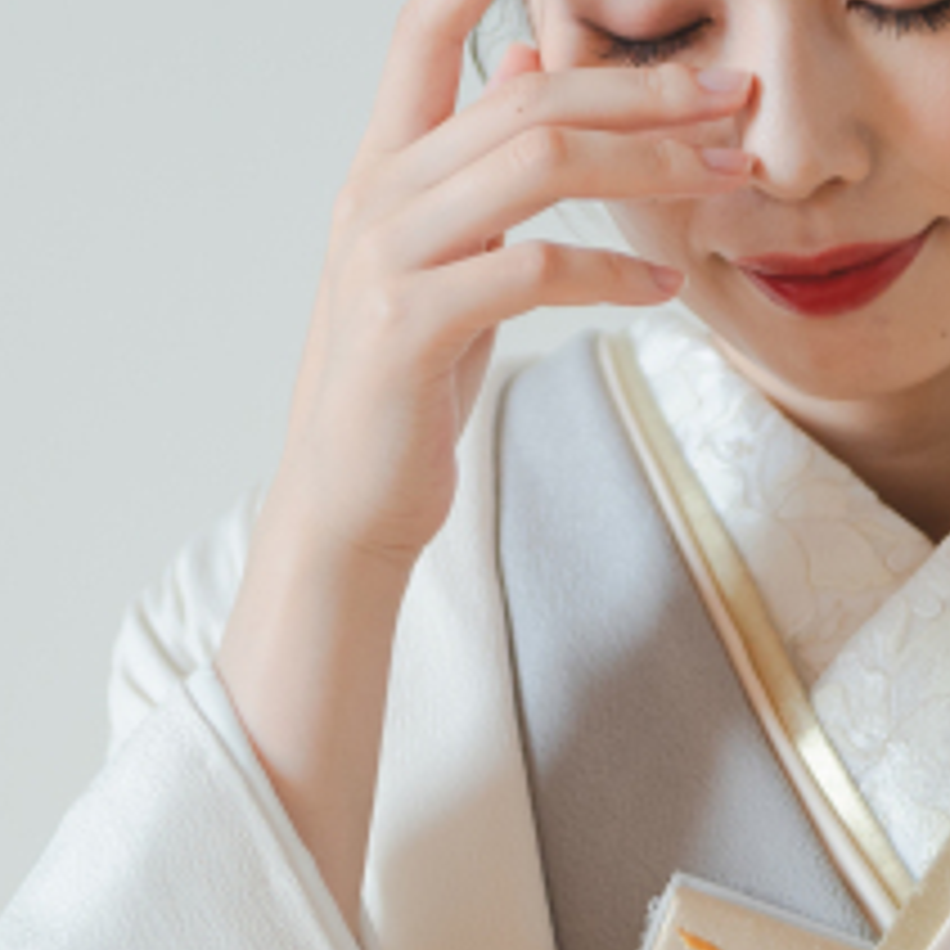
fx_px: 7514
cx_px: 1531
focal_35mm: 242
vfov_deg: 7.2
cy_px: 407
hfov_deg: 7.1
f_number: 1.3
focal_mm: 50
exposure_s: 1/320
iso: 200
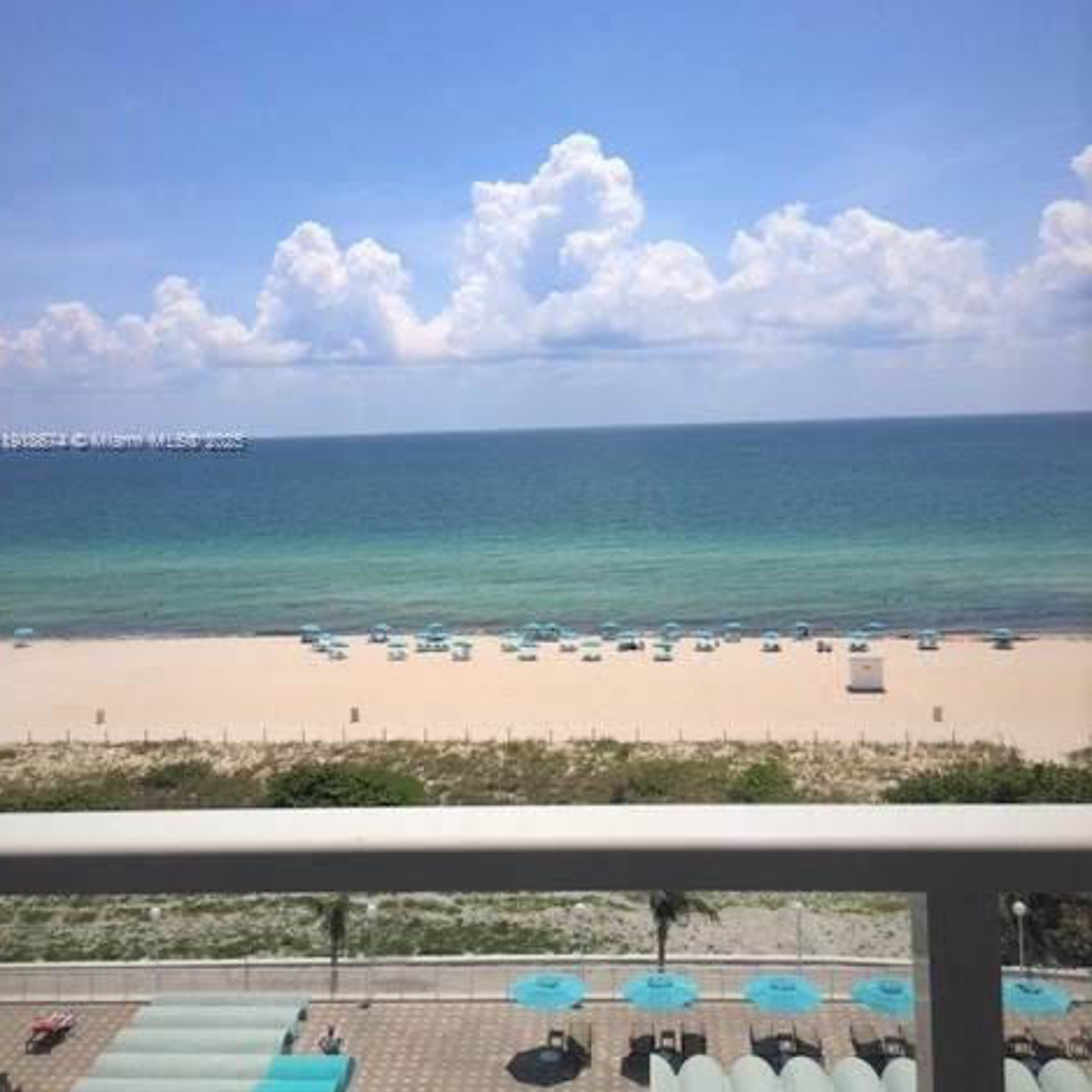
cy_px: 442
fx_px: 1249
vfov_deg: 47.0
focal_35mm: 35
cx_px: 536
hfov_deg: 47.2
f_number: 2.2
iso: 25
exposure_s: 1/3497
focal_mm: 4.15
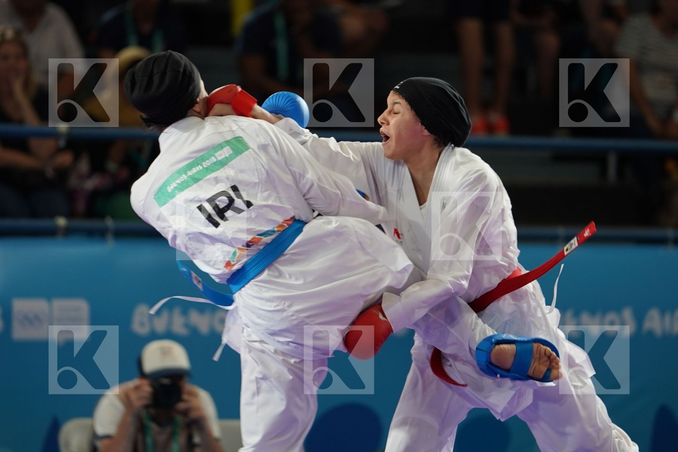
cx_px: 339
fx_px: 5650
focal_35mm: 300
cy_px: 226
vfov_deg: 4.6
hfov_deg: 6.9
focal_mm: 200
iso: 640
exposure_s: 1/500
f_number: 2.8
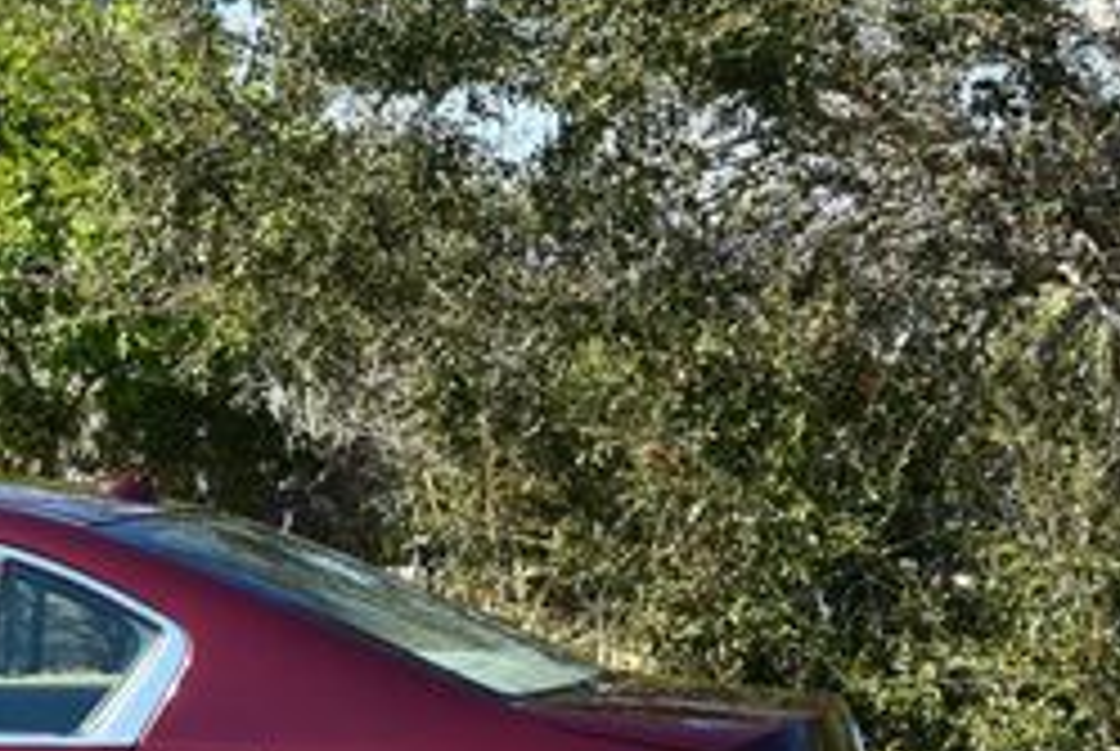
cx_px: -292
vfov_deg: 12.1
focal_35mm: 113
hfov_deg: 17.1
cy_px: 544
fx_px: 3522
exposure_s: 1/250
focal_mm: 22
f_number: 8
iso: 160
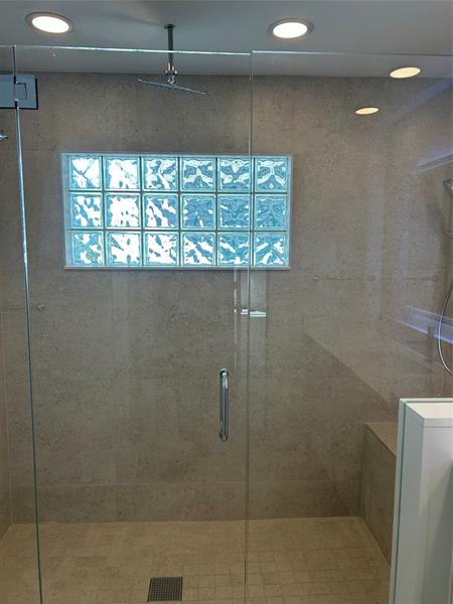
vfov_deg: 67.3
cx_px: 226
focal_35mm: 26
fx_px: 454
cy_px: 302
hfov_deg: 53.1
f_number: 1.5
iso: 50
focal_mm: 5.7
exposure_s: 1/333
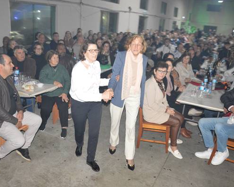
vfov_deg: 25.6
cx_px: 112
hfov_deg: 31.7
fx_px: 413
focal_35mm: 60
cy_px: 94
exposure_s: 1/60
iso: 3200
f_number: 4.5
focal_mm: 35
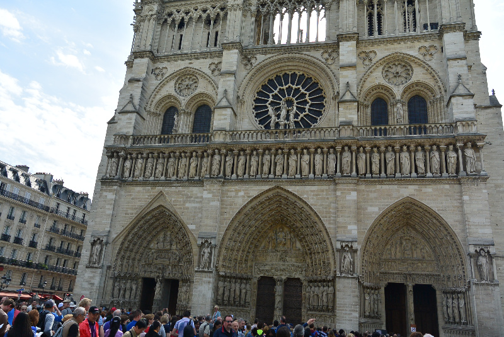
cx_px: 252
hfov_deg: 63.6
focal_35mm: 29
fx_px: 406
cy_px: 168
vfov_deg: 45.0
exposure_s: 1/640
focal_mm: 11
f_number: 4.5
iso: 100
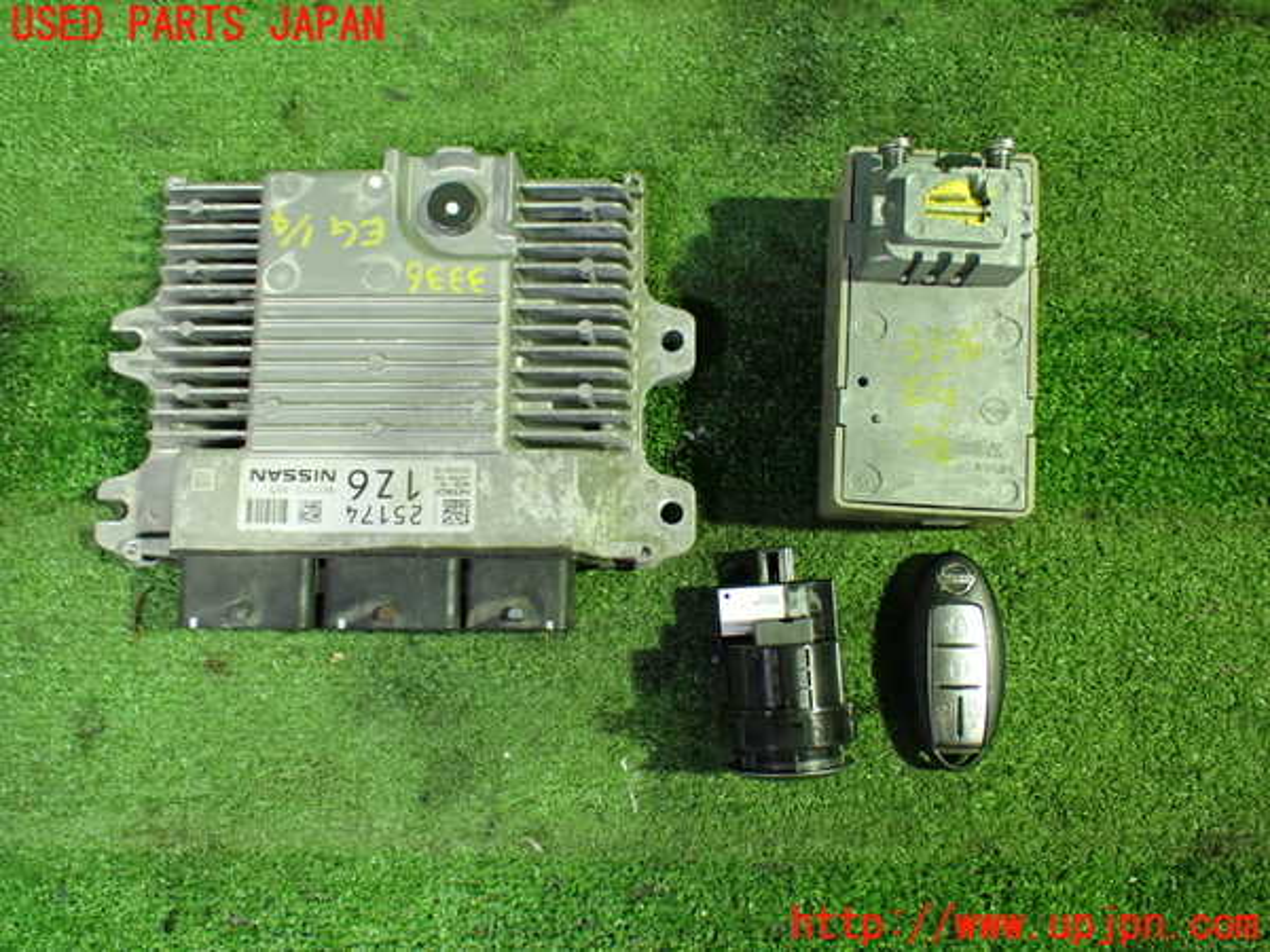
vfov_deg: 46.8
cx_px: 635
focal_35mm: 30
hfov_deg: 60.0
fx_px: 1101
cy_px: 476
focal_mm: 5.4
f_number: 2.3
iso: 800
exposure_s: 1/30
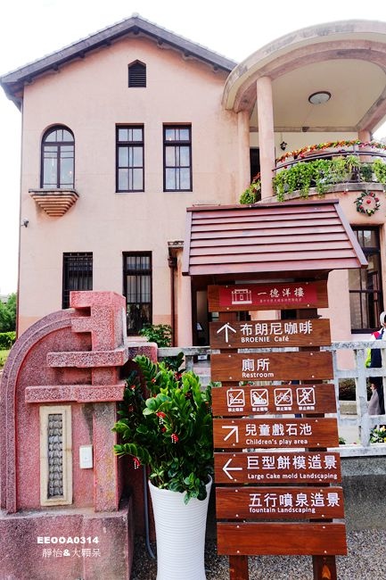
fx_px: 386
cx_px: 193
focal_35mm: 24
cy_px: 290
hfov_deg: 53.1
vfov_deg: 73.8
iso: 125
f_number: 4
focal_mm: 8.8
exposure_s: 1/125
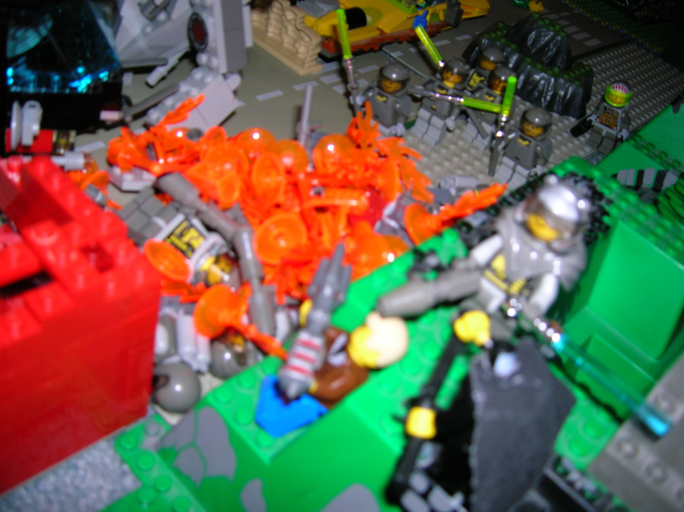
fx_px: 671
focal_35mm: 34
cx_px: 342
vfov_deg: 41.7
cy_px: 256
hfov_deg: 54.0
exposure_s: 1/60.1
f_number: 2.9
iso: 50
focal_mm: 5.7
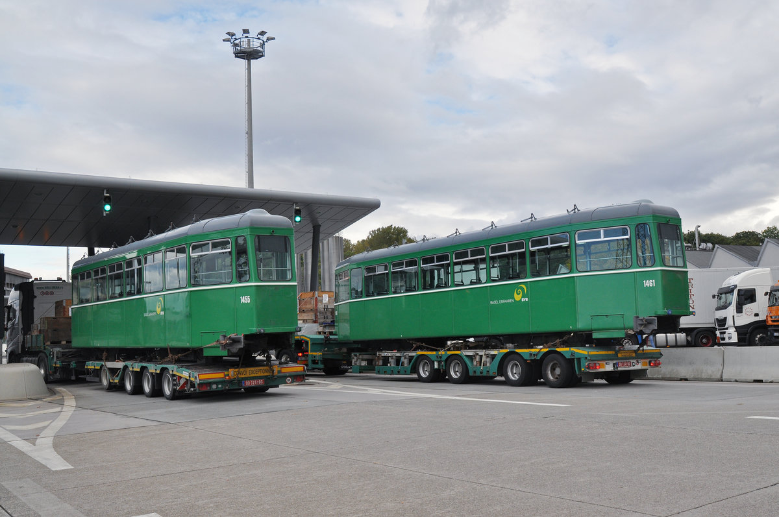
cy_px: 258
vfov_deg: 36.8
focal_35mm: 36
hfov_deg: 53.2
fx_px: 778
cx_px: 390
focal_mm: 24
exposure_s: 1/640
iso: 400
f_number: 7.1
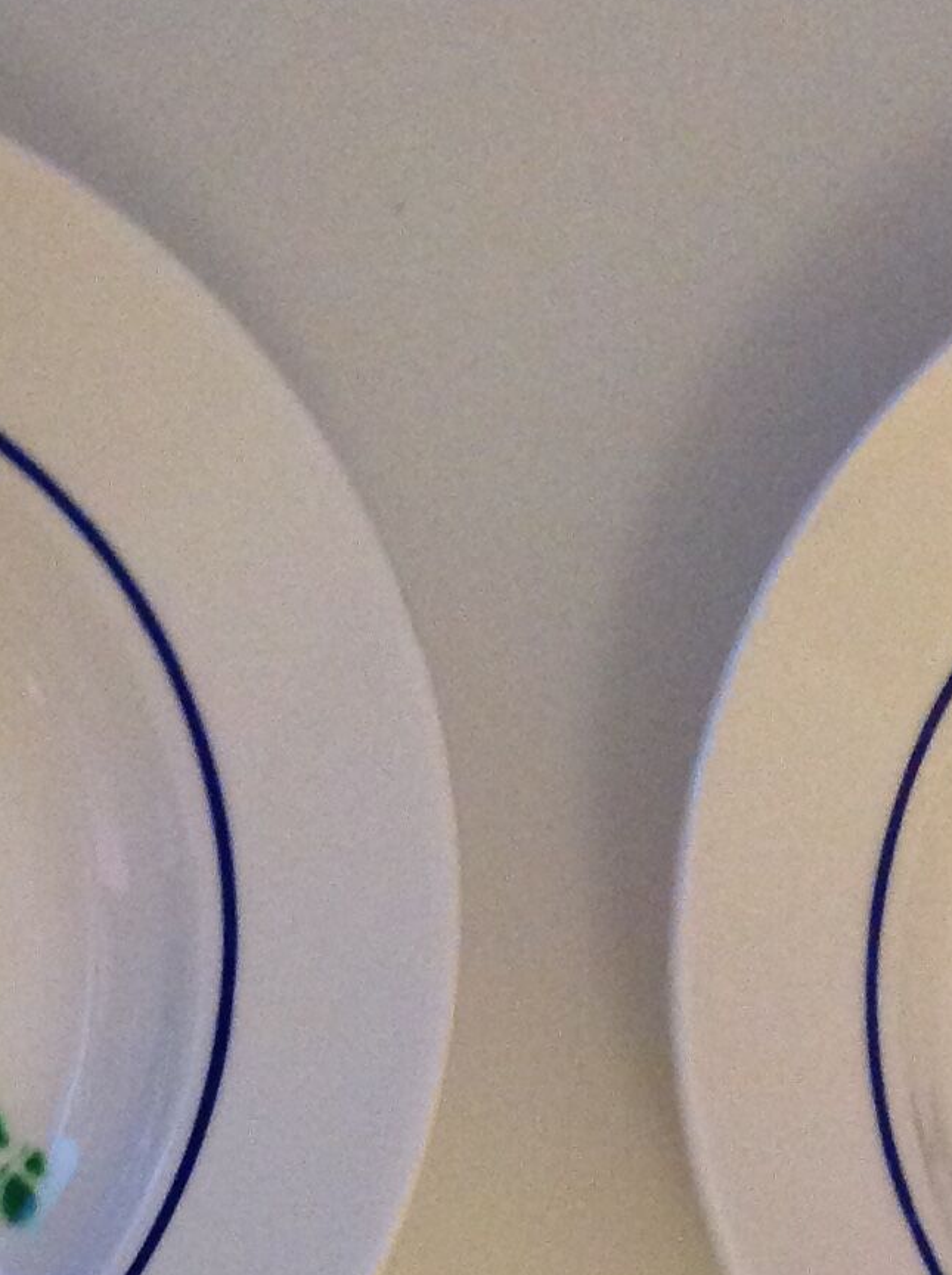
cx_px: 10
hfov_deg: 13.9
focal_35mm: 105
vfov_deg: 17.1
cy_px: 1879
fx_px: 3862
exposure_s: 1/17
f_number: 2.4
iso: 250
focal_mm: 4.28
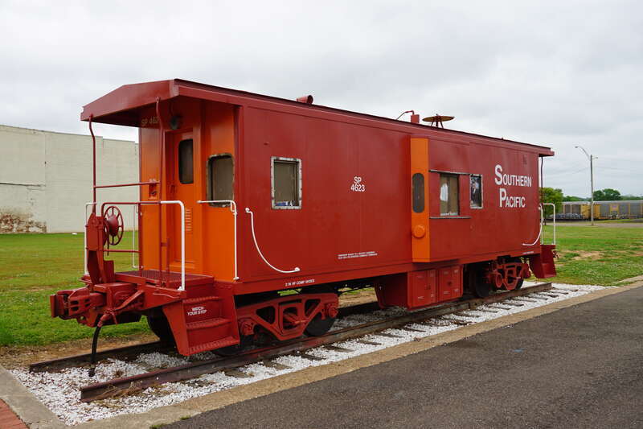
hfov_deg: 59.5
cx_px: 322
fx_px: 562
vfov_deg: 41.7
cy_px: 214
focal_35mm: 32
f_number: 7.1
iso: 100
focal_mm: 21
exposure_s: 1/80
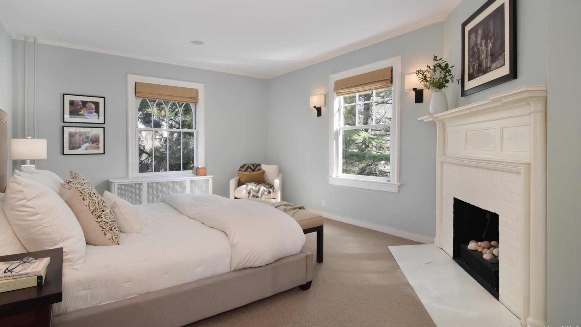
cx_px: 289
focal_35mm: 18
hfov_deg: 94.2
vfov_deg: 62.1
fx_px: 270
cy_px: 140
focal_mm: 11
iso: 640
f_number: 11
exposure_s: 1/100
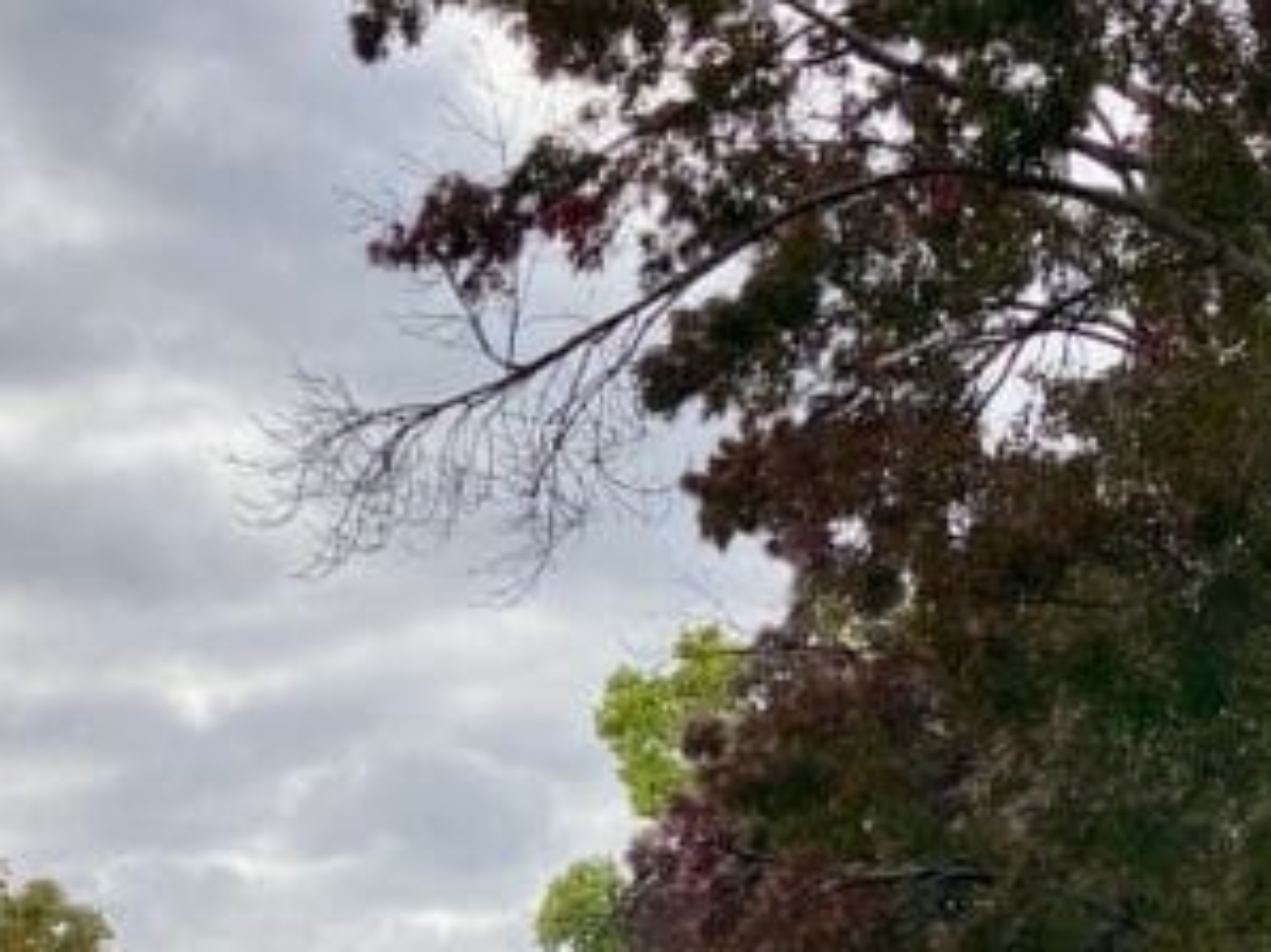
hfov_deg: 20.4
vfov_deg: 14.7
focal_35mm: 96
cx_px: 638
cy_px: 1258
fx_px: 3523
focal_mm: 3.99
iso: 20
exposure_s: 1/1919
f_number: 1.8
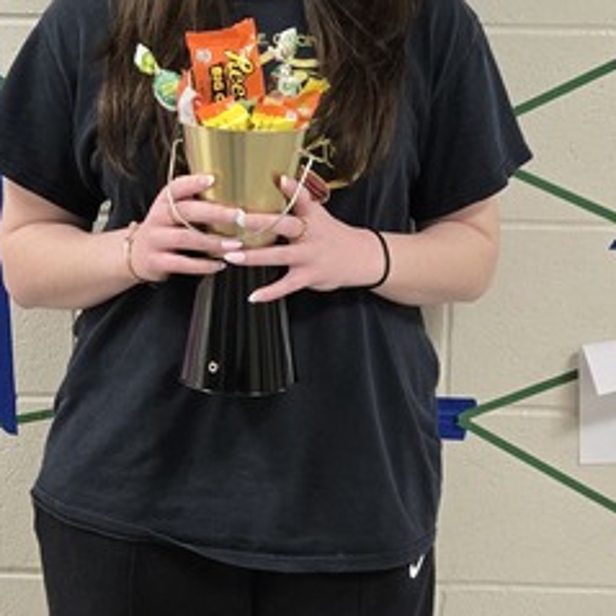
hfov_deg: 19.9
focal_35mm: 87
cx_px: 314
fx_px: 1752
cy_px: 327
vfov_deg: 19.9
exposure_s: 1/120
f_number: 1.8
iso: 640
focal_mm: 5.4
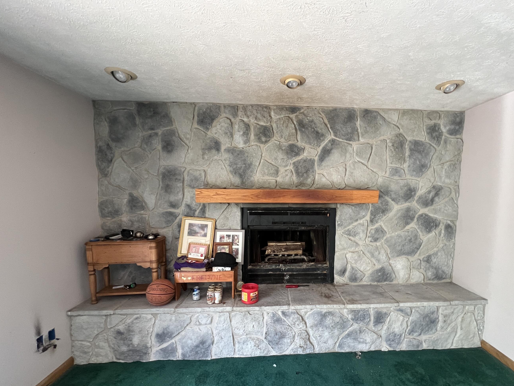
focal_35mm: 15
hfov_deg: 97.6
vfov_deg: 81.4
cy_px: 217
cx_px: 291
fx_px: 223
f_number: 1.8
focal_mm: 1.57
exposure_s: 1/60
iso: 320
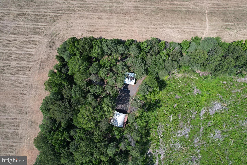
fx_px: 151
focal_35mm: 22
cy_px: 82
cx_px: 124
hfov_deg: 78.6
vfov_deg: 57.2
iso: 100
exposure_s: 1/1250
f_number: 2.8
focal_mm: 8.38
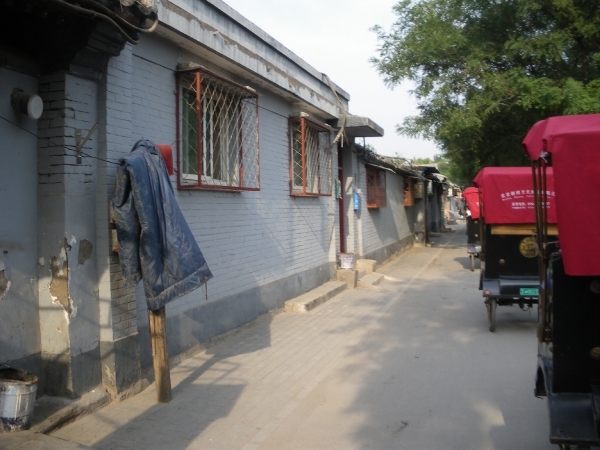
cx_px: 300
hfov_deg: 51.4
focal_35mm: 36
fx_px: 624
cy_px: 225
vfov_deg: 39.7
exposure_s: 1/250
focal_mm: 6.3
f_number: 3.5
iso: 80
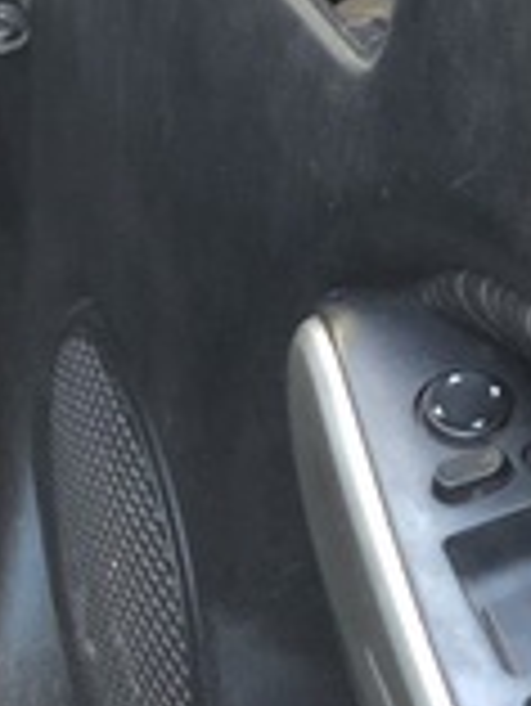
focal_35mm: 199
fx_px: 4065
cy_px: -319
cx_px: 472
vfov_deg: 9.7
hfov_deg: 7.5
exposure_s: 1/10
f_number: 2.4
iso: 160
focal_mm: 6
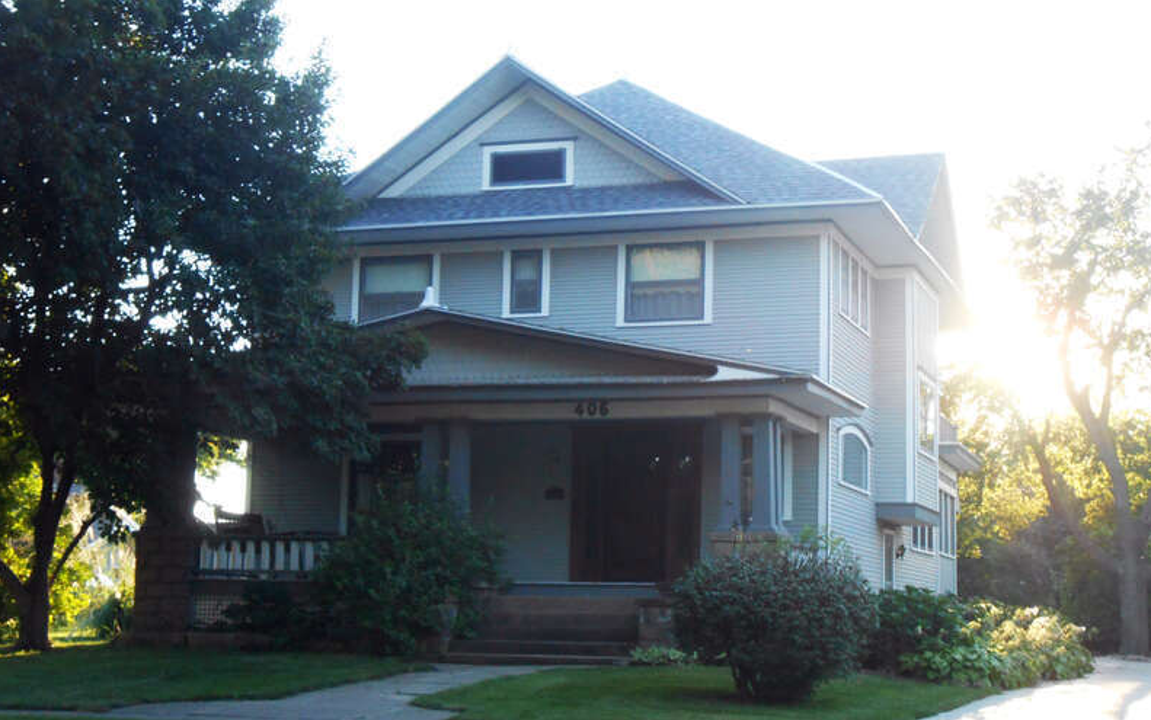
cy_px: 390
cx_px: 578
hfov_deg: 34.0
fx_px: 1883
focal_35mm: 60
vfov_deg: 21.7
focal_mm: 10
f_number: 5.2
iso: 400
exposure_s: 1/160
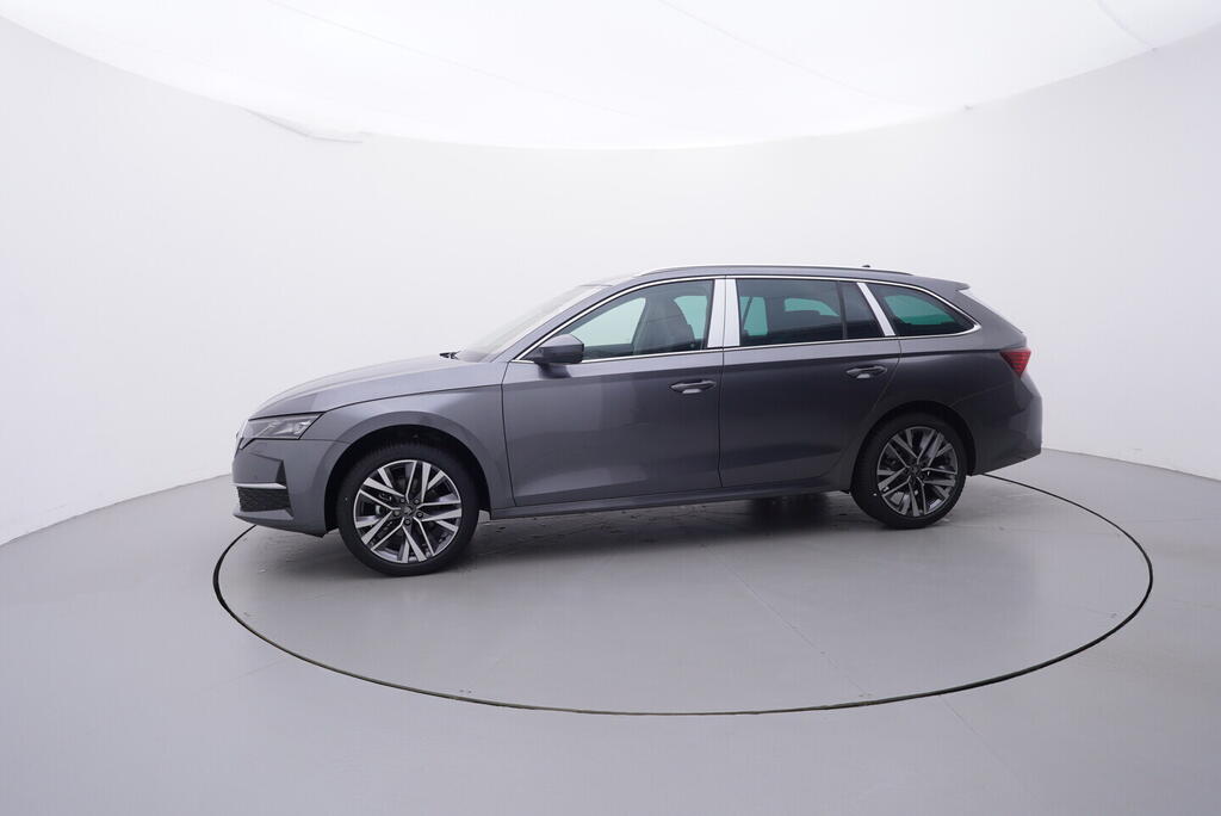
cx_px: 610
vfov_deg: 56.2
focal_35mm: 22
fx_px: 764
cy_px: 408
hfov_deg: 77.3
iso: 200
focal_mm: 15
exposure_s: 1/80
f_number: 5
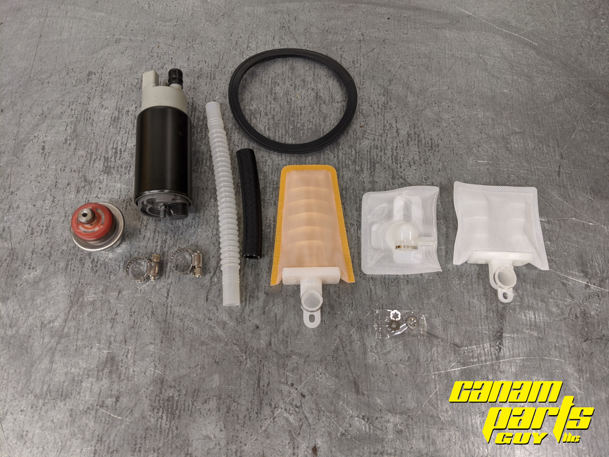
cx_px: 304
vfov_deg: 51.3
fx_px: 475
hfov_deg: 65.3
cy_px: 228
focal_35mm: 27
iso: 69
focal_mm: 4.44
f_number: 1.8
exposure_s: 1/30
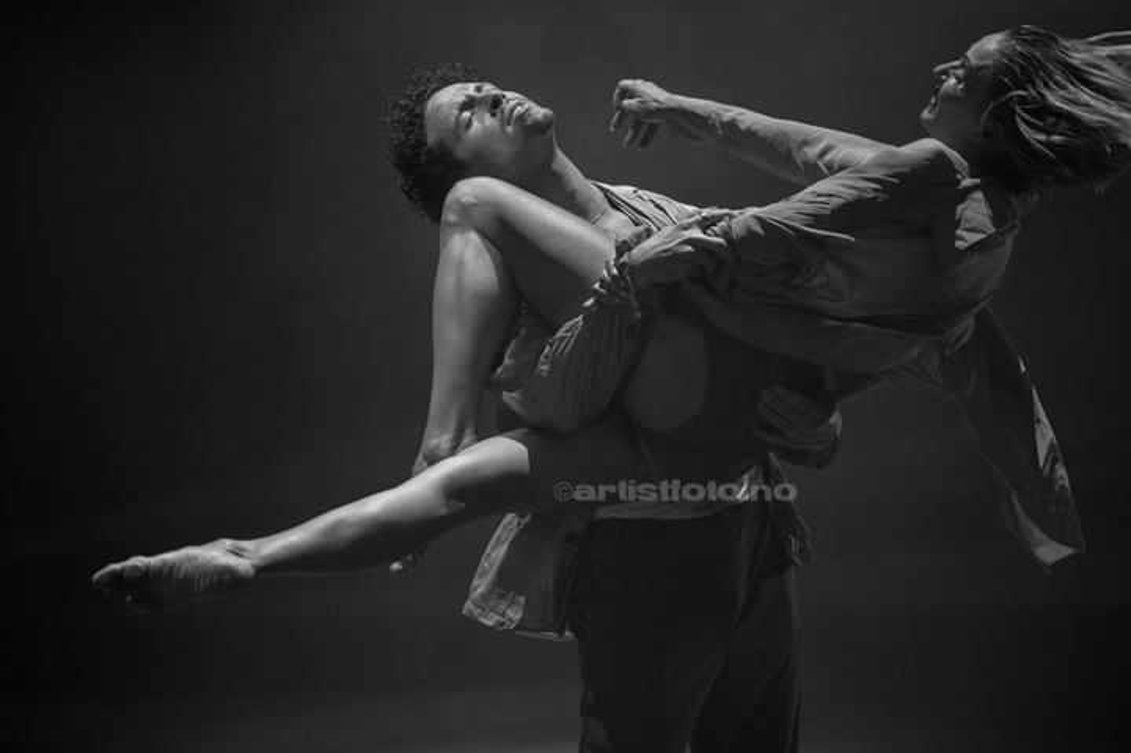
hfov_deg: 6.9
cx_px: 566
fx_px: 9418
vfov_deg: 4.6
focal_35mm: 300
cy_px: 376
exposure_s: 1/1000
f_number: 2.8
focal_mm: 300
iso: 3200
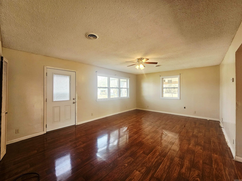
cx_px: 121
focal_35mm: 13
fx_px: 91
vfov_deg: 89.9
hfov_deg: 106.2
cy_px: 90
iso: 125
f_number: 2.2
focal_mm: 2.2
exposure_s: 1/60.2
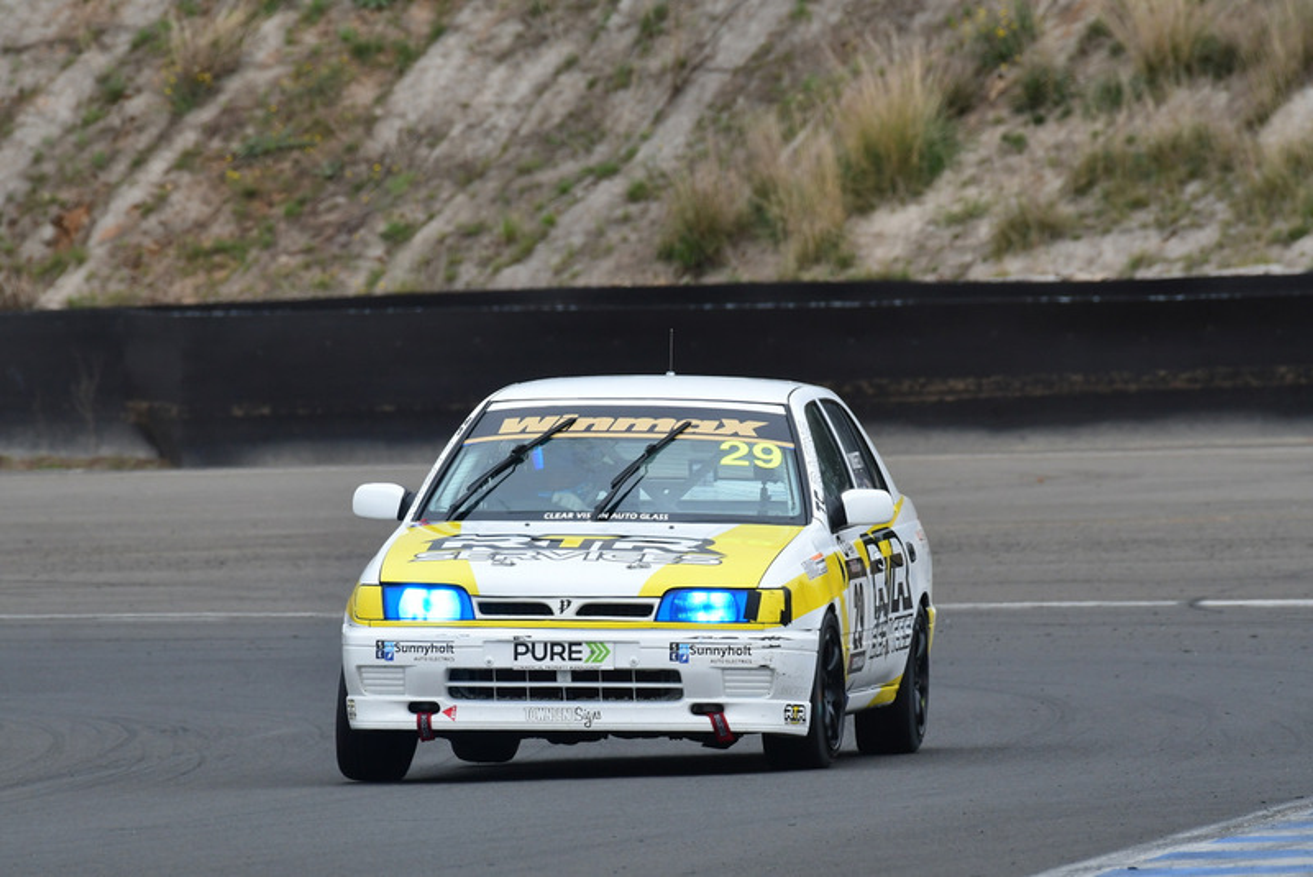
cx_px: 656
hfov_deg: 2.7
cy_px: 438
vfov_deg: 1.8
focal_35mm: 750
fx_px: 27363
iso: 640
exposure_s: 1/640
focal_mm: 500
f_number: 11
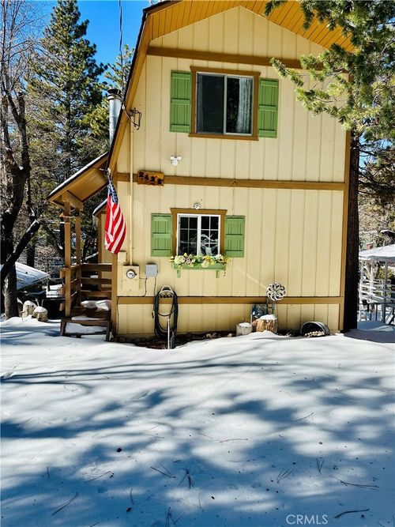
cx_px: 198
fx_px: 365
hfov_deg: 56.8
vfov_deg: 71.6
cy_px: 264
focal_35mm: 24
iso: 80
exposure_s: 1/3861
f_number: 1.78
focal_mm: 6.86
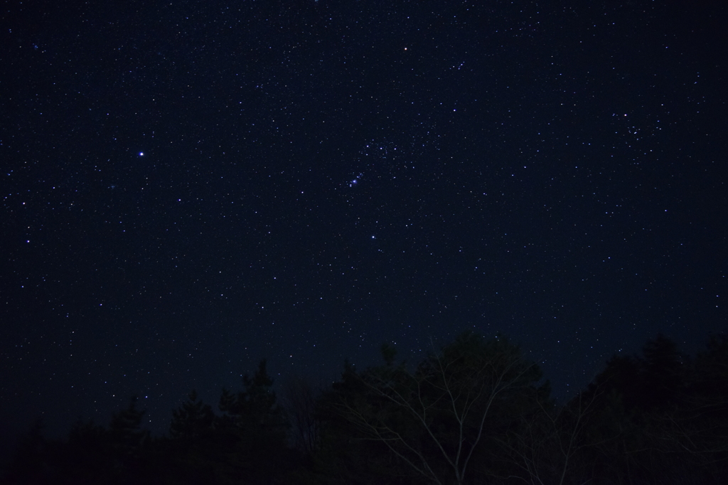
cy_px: 242
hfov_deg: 67.4
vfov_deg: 47.9
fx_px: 546
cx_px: 364
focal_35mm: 27
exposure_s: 13
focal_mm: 18
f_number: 3.5
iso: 3200
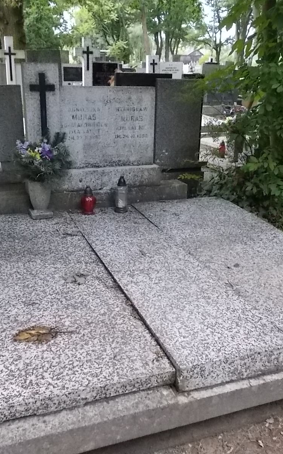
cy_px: 226
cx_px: 144
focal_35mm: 37
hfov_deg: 34.4
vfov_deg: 52.7
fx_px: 457
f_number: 3.2
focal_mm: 4.6
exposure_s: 1/320
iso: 400
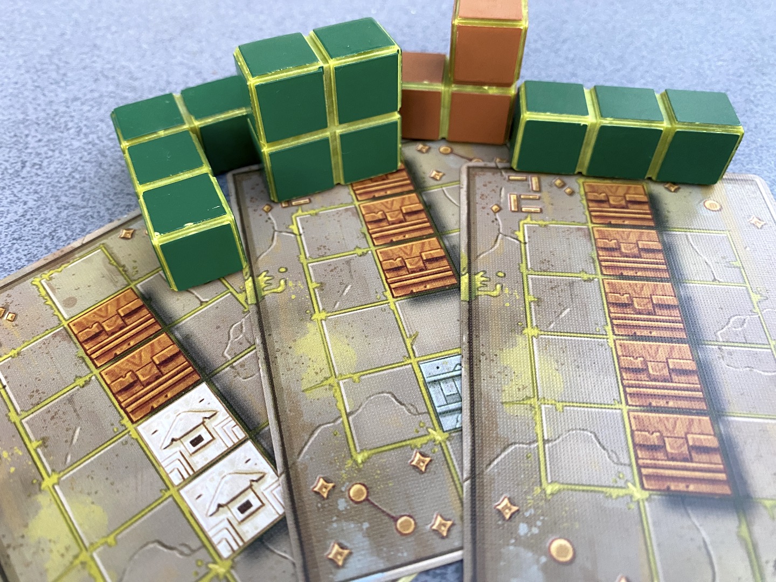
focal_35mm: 26
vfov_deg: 53.1
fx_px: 583
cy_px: 291
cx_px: 388
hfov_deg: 67.3
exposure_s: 1/60
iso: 320
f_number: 1.8
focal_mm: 4.25
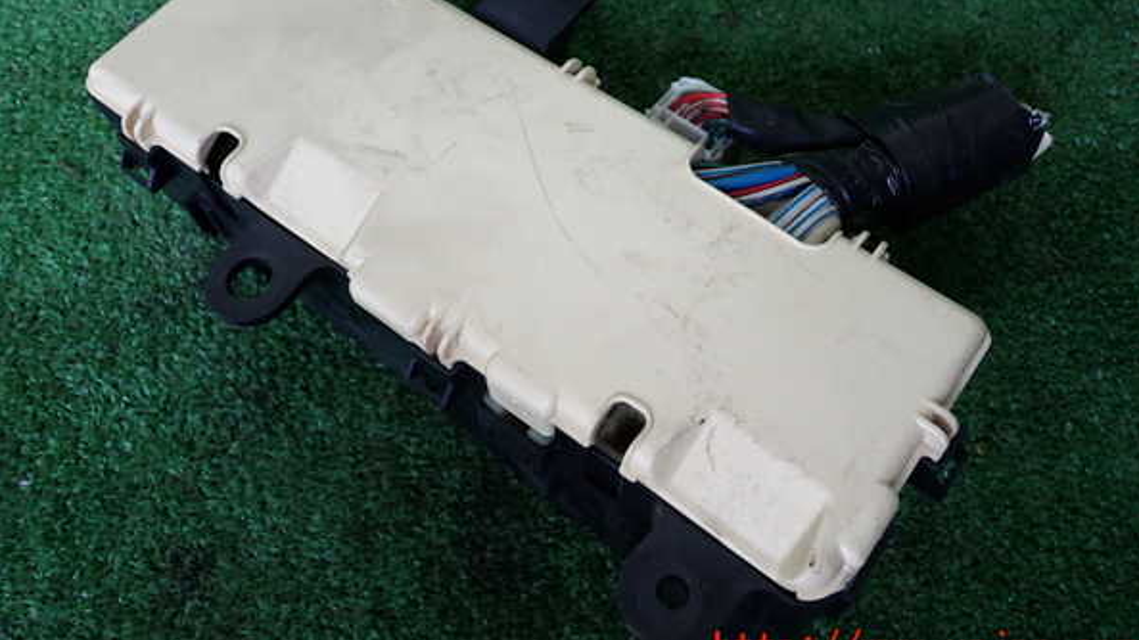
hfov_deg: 59.5
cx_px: 571
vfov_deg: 35.4
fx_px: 997
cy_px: 243
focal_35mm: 33
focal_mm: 5.4
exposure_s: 1/80
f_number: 2.3
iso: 200
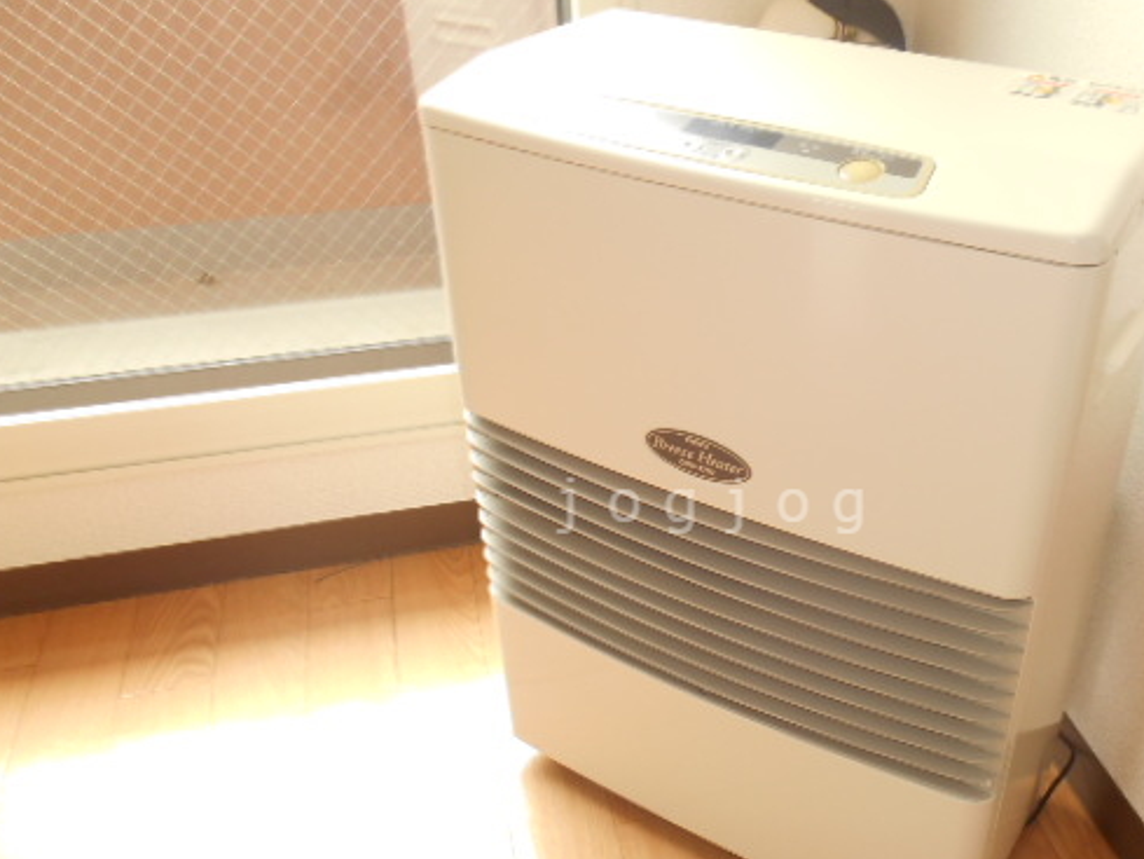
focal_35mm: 34
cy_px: 506
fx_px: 1124
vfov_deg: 41.7
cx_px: 716
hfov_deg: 53.3
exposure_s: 1/30
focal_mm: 4.7
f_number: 3.4
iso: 140
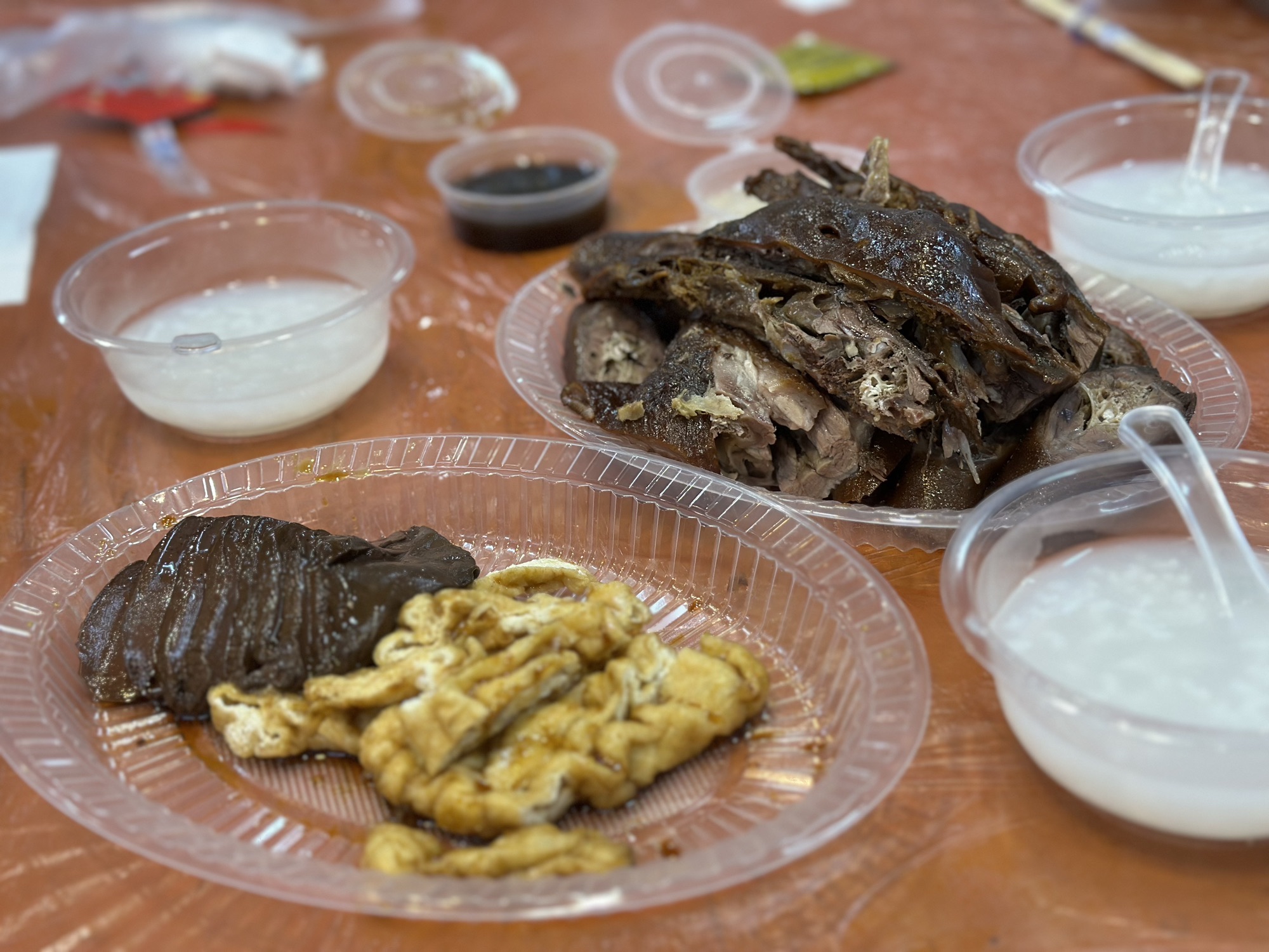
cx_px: 634
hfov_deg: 39.7
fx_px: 1760
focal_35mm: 48
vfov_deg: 30.3
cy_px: 476
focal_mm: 6.86
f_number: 1.78
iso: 200
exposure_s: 1/100
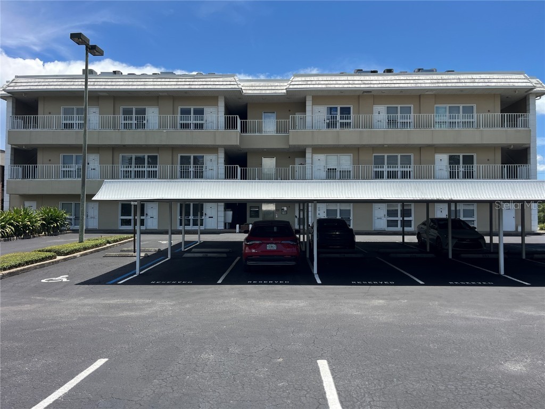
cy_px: 204
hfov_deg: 67.3
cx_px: 272
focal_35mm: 26
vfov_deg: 53.1
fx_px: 409
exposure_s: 1/2755
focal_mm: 5.1
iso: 50
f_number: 1.6
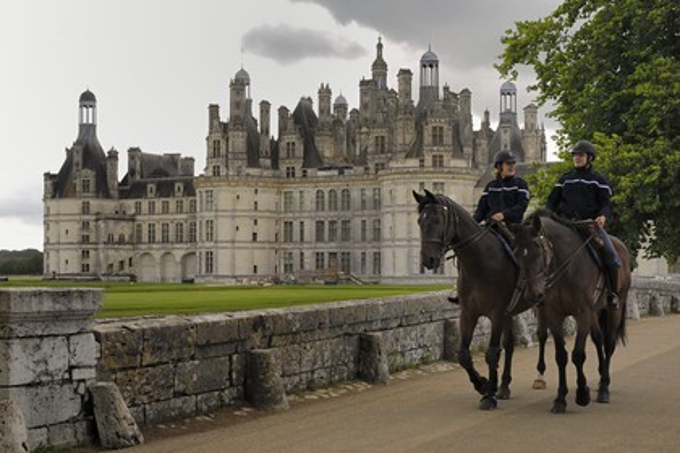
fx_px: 793
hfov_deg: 46.4
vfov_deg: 31.9
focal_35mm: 42
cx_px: 340
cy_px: 226
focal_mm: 28
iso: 100
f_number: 6
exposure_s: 1/160
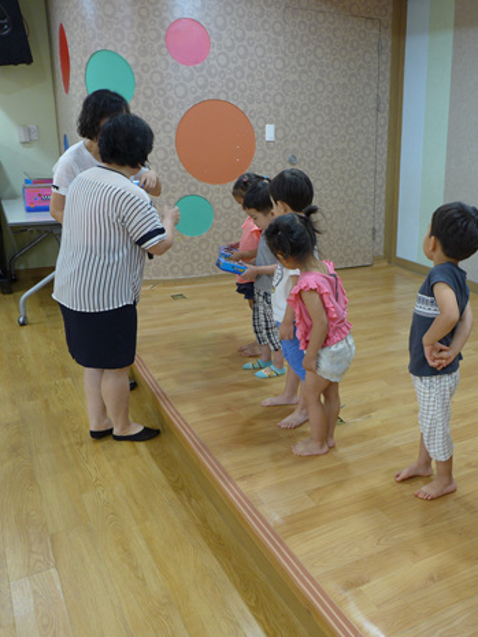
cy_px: 318
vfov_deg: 55.3
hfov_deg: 41.2
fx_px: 607
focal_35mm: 33
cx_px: 378
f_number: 1.4
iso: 100
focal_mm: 4.7
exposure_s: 1/60
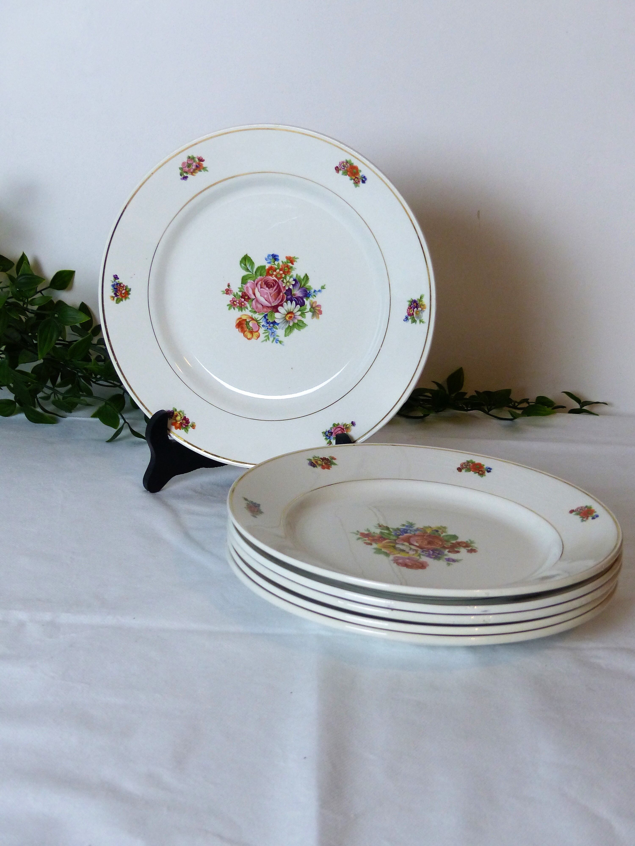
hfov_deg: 25.2
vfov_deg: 33.2
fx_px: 1419
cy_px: 423
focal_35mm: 58
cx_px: 318
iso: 250
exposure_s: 1/60
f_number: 2.8
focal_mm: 9.9
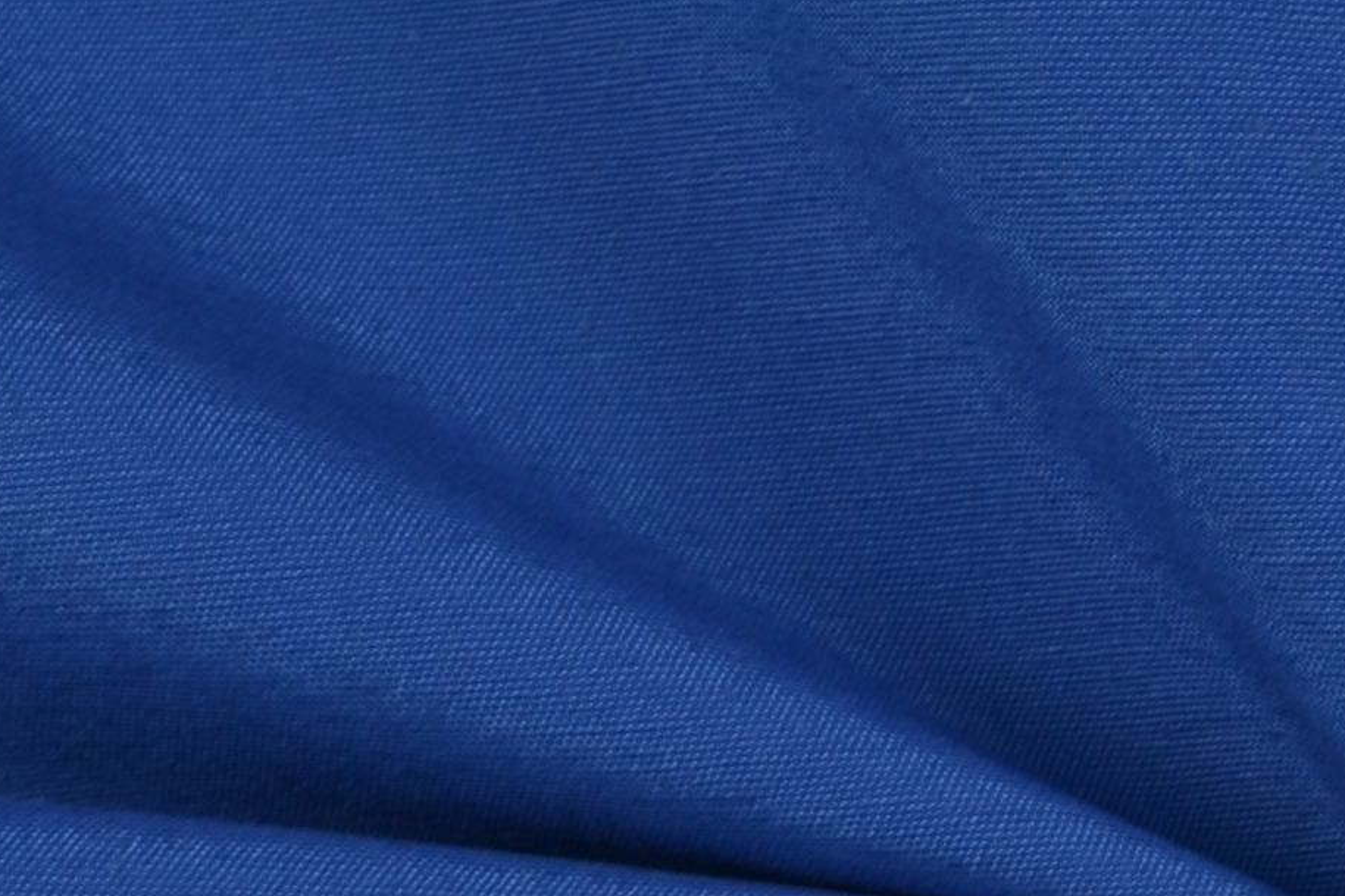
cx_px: 1226
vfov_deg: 12.8
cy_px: 1260
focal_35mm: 102
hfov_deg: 19.6
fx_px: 3811
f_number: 9
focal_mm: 18
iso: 100
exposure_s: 1/15
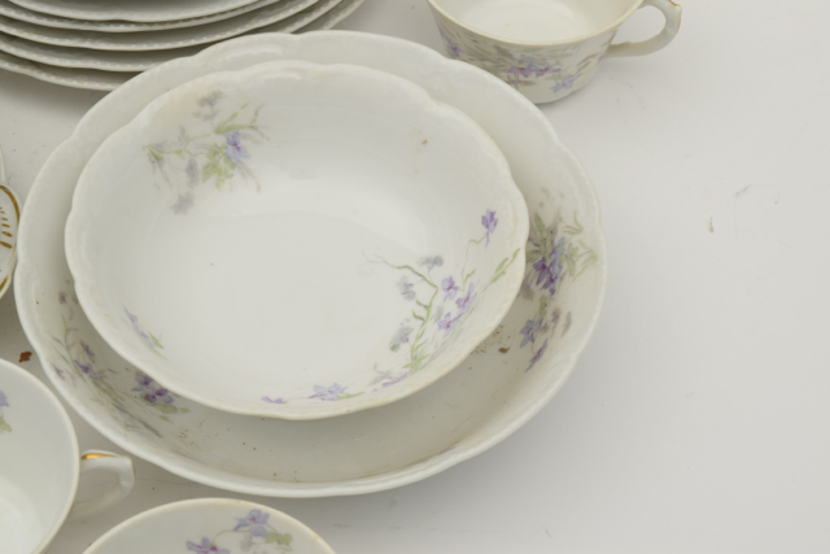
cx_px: 415
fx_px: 1902
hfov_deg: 24.6
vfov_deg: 16.6
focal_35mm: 82
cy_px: 277
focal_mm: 55
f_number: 11
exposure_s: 1/125
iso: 100
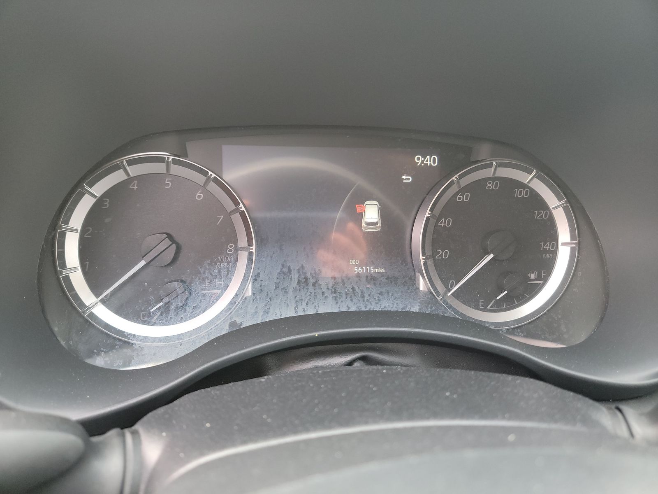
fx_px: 456
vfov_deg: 56.8
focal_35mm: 24
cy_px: 247
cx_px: 329
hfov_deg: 71.6
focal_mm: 6.7
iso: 612
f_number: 1.8
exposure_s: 1/59
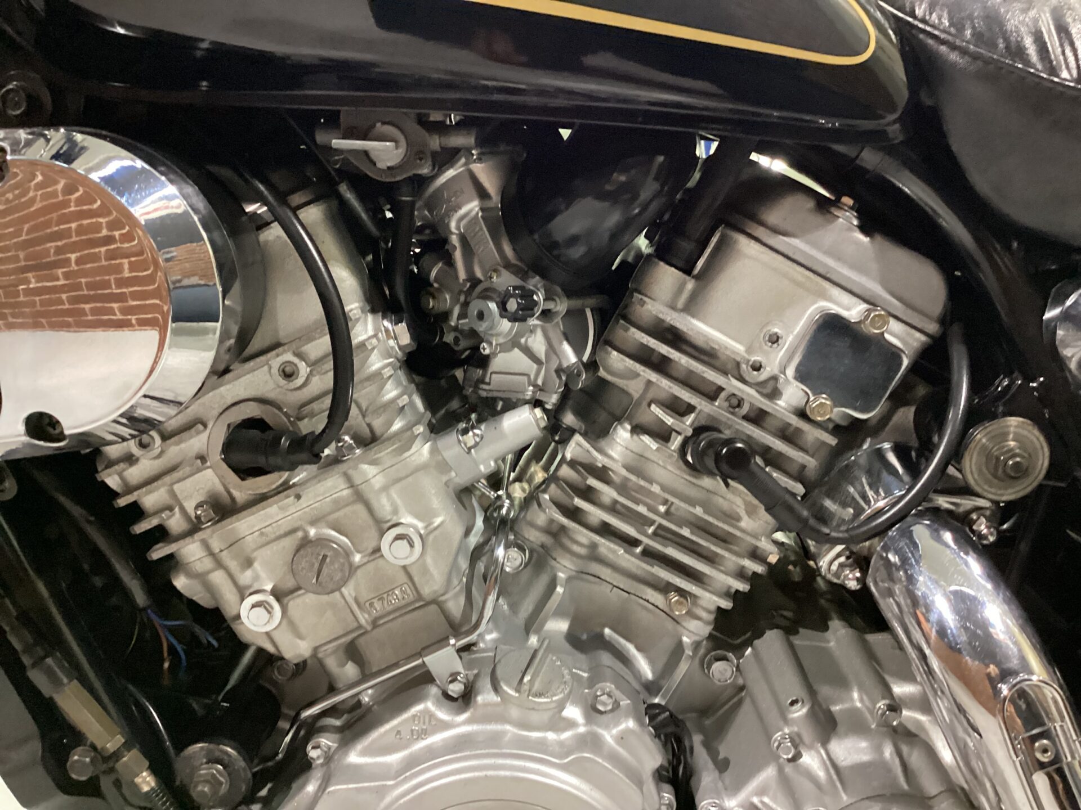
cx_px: 540
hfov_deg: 58.4
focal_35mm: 31
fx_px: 968
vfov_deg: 45.4
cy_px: 405
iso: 320
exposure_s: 1/40
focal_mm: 3.3
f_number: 2.4
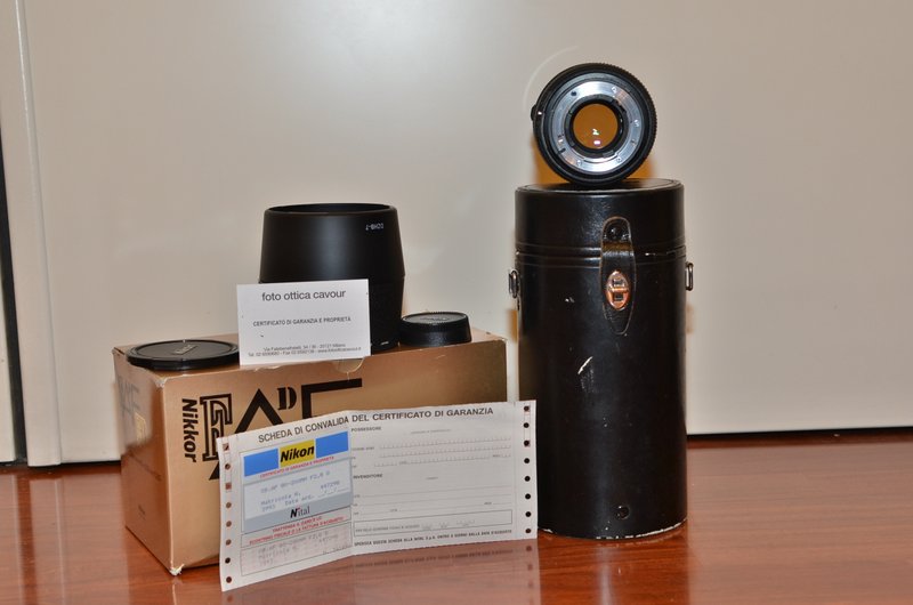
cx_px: 456
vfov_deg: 25.6
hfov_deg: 37.9
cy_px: 302
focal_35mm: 52
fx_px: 1329
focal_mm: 35
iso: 500
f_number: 5.6
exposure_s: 1/30
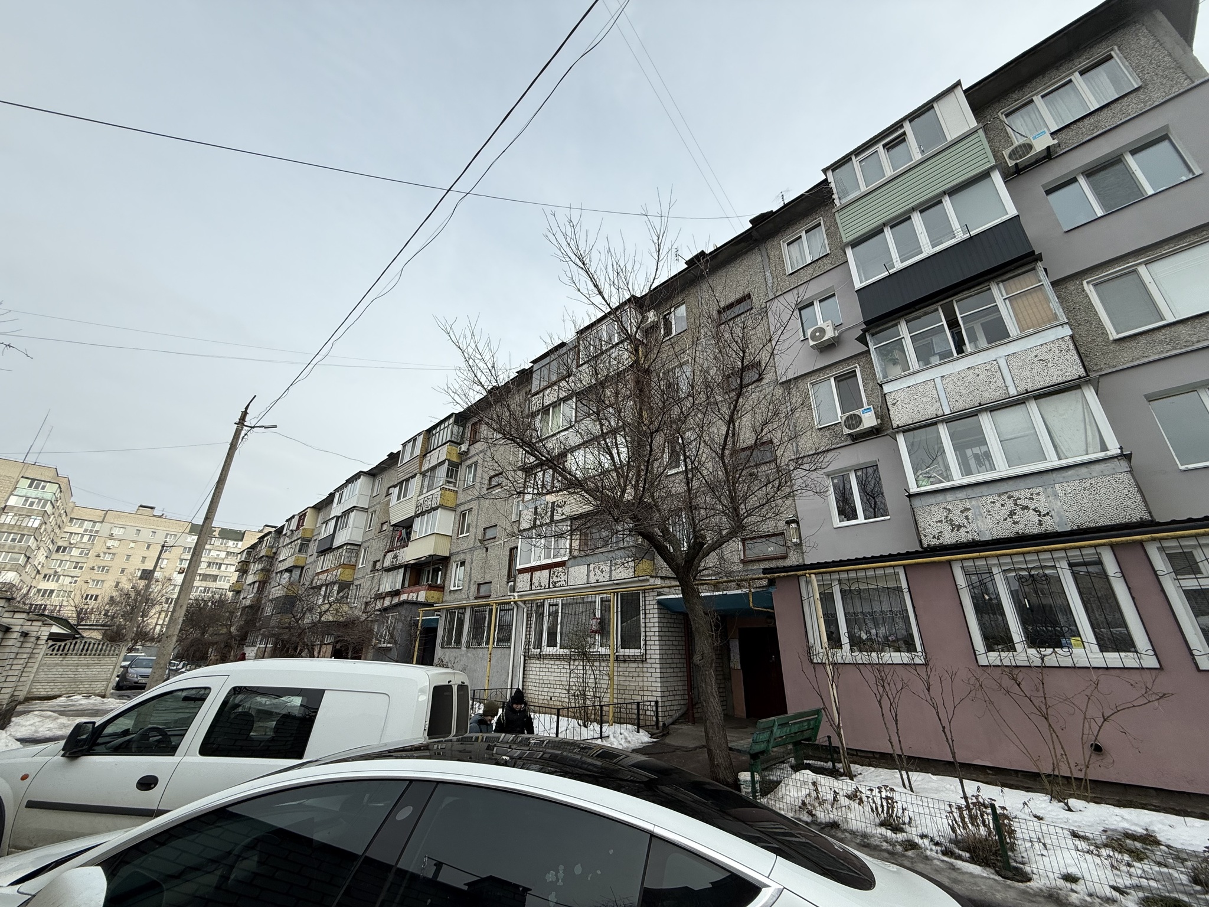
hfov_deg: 102.1
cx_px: 604
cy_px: 454
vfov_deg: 85.7
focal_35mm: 14
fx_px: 489
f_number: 2.2
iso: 50
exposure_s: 1/1464
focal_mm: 2.22
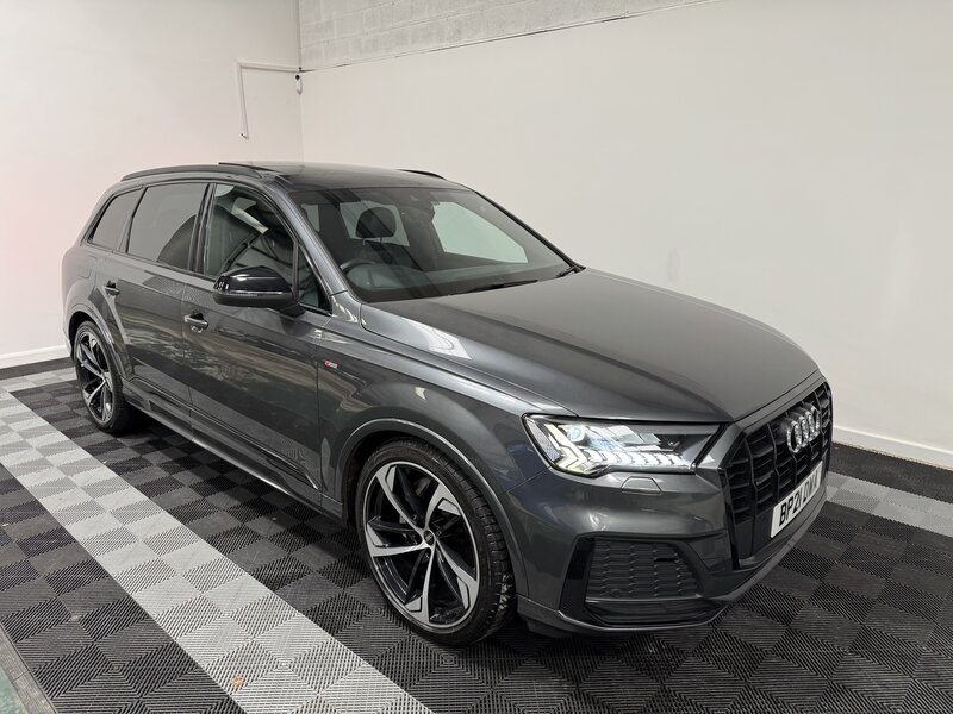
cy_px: 357
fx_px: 661
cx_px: 476
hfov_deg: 71.6
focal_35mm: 24
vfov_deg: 56.8
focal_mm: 6.76
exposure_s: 1/50
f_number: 1.78
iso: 160
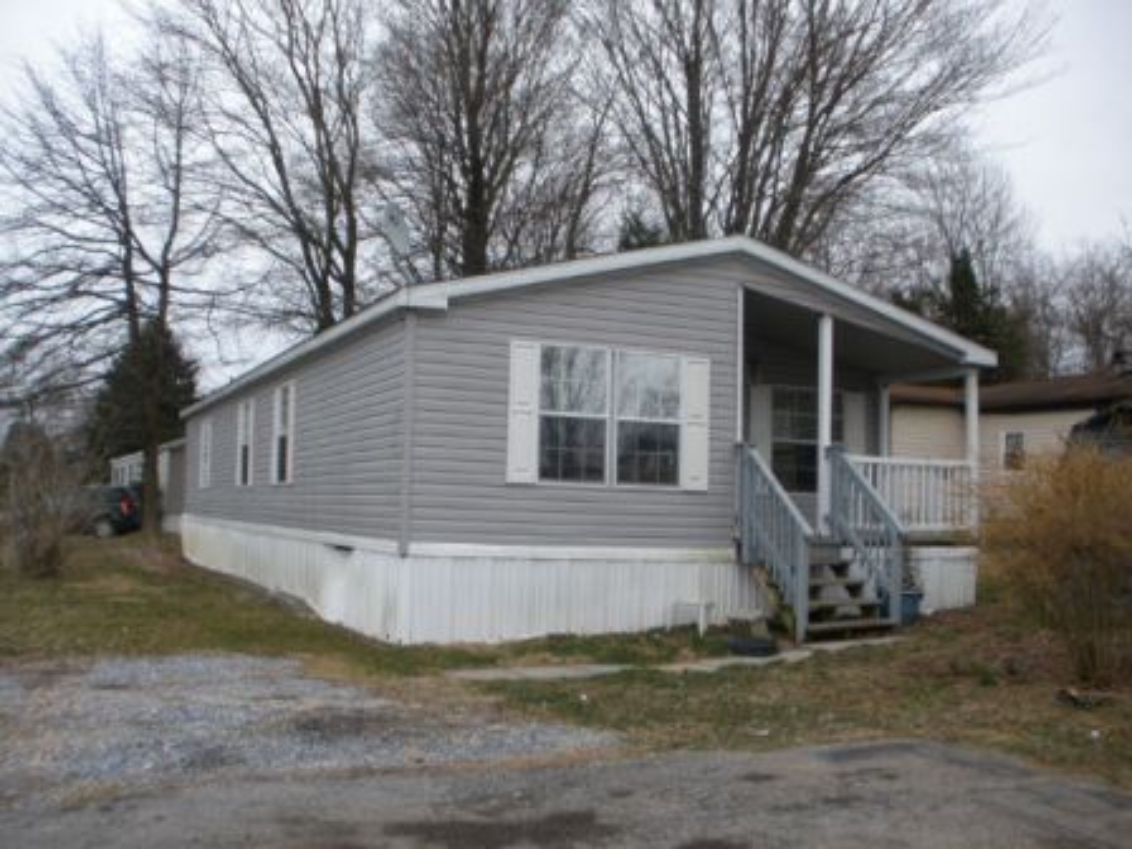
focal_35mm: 36
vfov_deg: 39.7
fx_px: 1177
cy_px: 424
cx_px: 566
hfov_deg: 51.4
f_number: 3.5
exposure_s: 1/125
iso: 80
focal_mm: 6.3
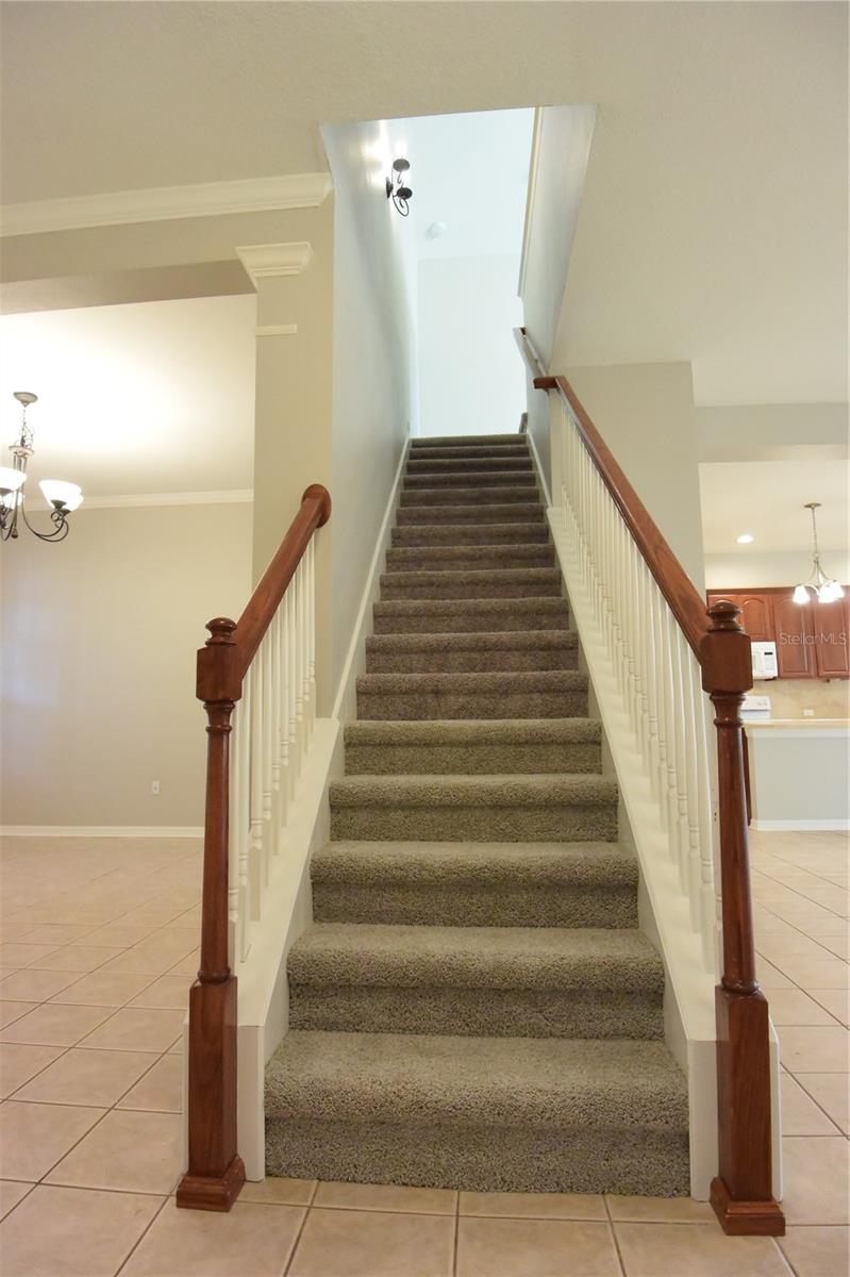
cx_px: 425
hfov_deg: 67.3
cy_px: 638
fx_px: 638
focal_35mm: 18
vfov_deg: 90.0
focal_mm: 6.7
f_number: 3.5
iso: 1800
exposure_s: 1/60
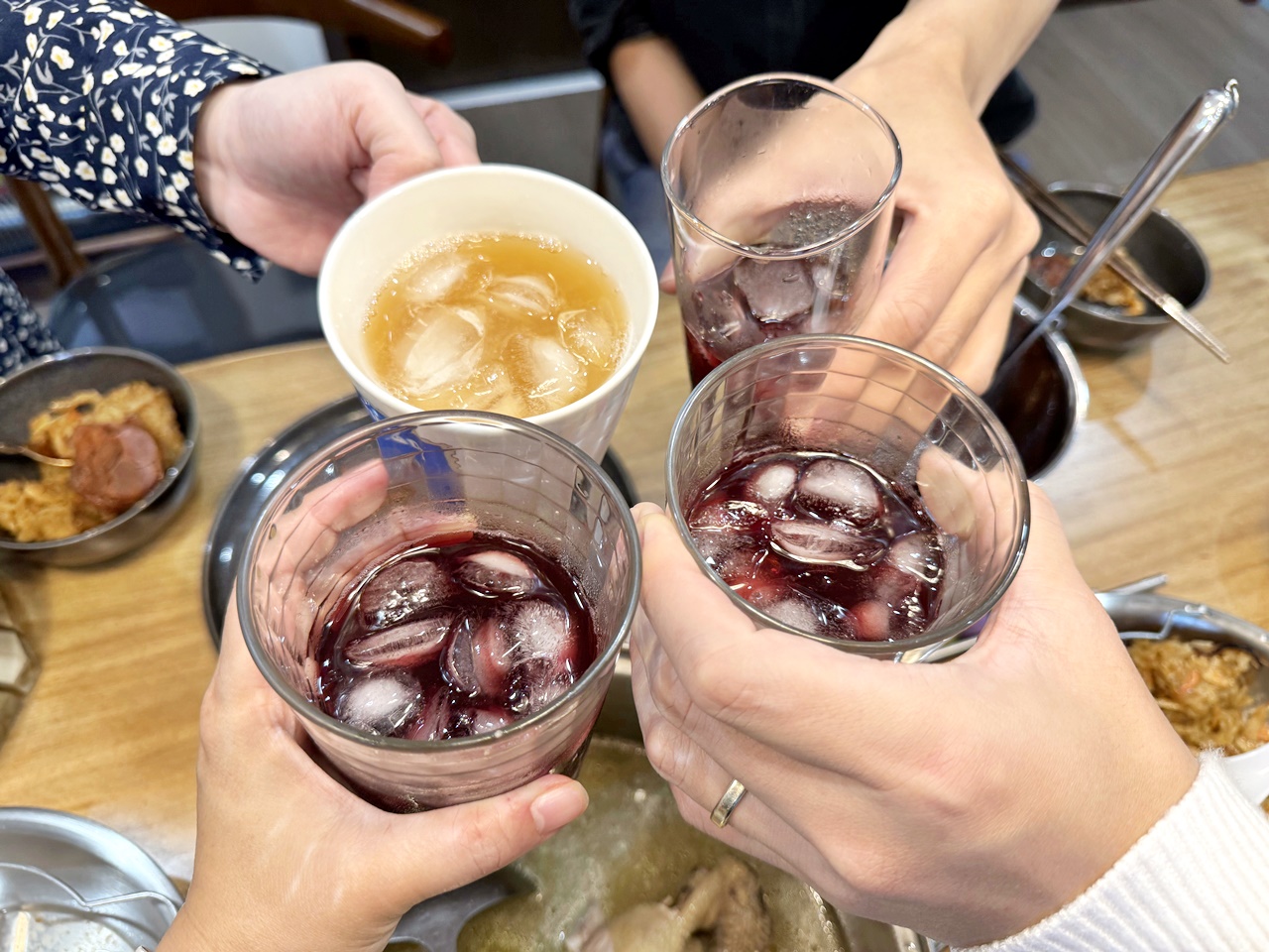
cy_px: 476
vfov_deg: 56.8
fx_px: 880
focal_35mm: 24
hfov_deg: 71.6
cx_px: 634
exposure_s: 1/60
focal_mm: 6.76
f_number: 1.78
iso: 125
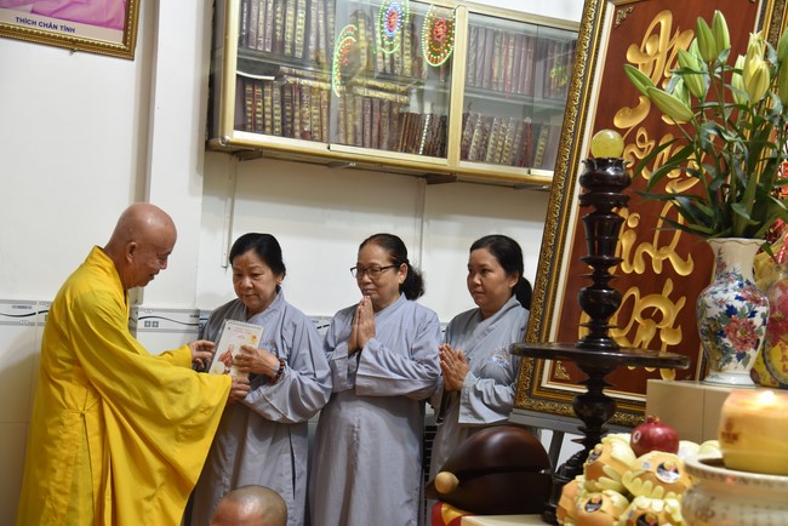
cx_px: 394
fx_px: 1139
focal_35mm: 52
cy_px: 263
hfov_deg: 38.2
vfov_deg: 26.0
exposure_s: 1/60
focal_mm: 52
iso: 1600
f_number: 4
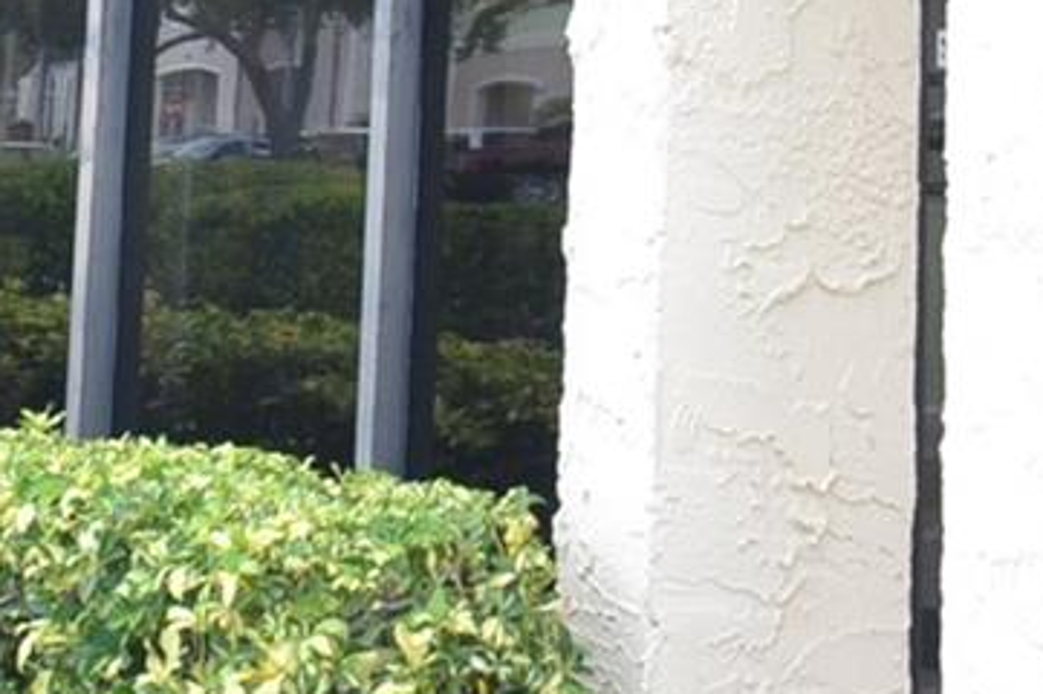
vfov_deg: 9.9
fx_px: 3850
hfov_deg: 15.1
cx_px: 1130
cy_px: -460
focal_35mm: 133
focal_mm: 20
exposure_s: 1/125
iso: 180
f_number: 5.6
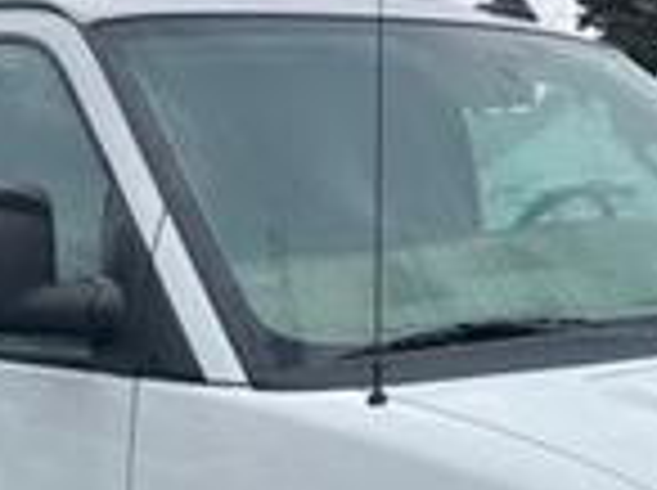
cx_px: 310
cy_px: 490
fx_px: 1705
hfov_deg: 21.8
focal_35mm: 90
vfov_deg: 16.0
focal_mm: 5.7
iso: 50
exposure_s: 1/1669
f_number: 1.5
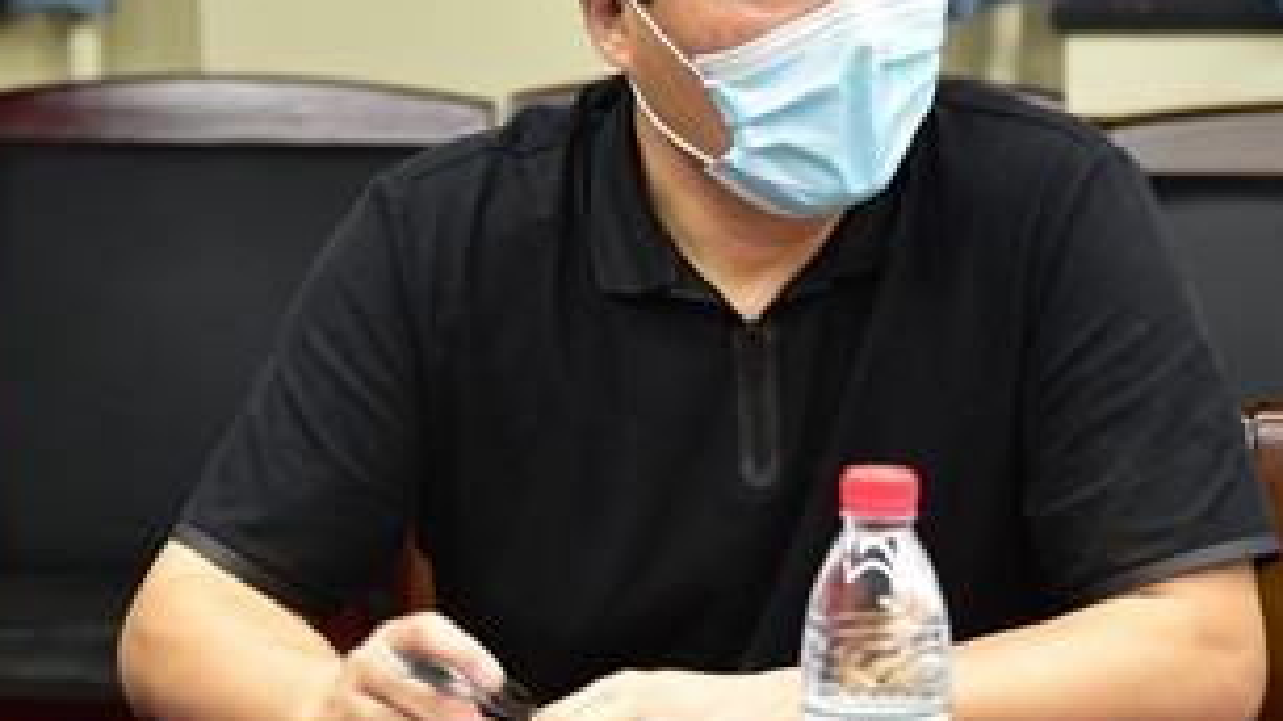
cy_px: 275
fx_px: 6973
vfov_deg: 5.9
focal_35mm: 205
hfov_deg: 10.5
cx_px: 545
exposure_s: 1/30
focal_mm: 120
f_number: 7.1
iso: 1250
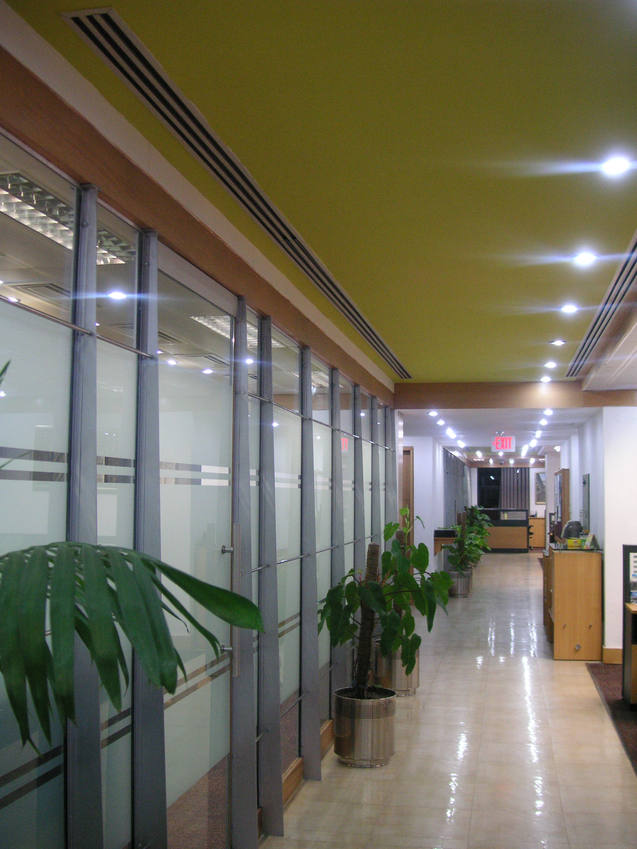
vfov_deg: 50.1
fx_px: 908
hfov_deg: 38.7
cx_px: 318
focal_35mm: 37
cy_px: 424
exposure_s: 1/20
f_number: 2.8
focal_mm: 6.1
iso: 100
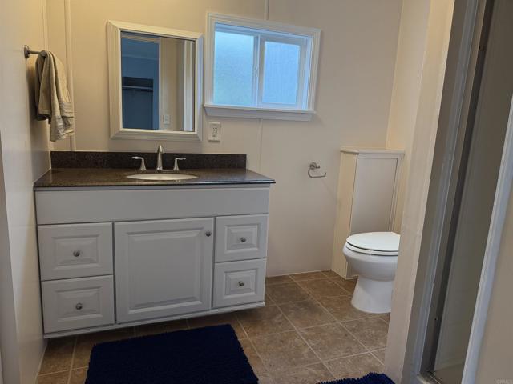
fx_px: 356
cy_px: 192
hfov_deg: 71.6
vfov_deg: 56.8
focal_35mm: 24
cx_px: 256
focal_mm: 6.76
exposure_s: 1/122
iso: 200
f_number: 1.78
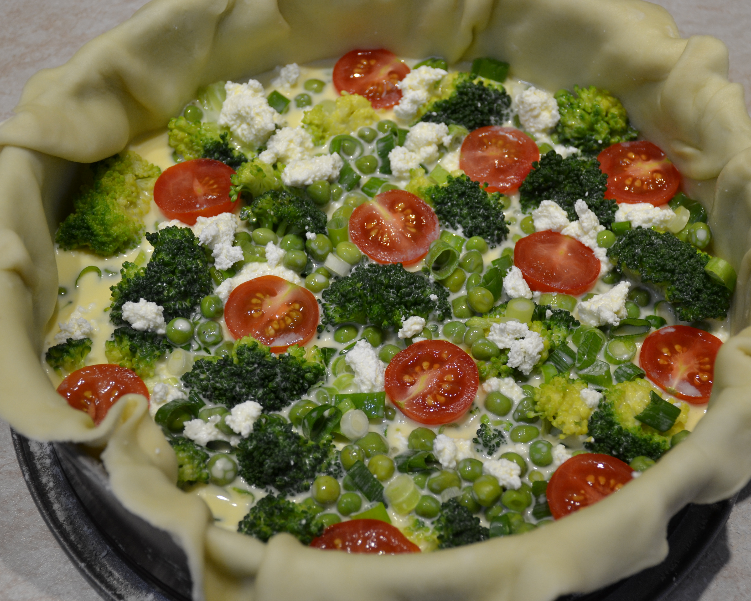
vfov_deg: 25.6
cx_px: 412
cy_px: 302
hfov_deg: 31.6
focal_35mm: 60
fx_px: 1324
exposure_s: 1/60
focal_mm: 35
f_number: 4.2
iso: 400
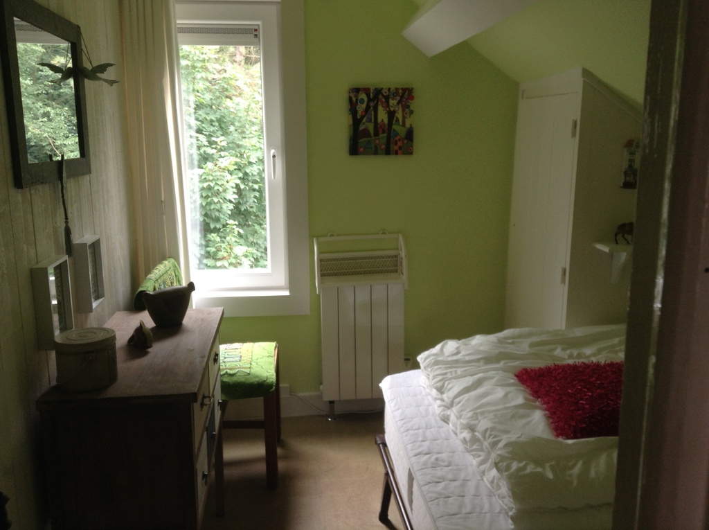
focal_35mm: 33
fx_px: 675
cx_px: 354
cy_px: 265
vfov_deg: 42.8
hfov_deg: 55.4
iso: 40
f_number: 2.4
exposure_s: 1/24
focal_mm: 3.3
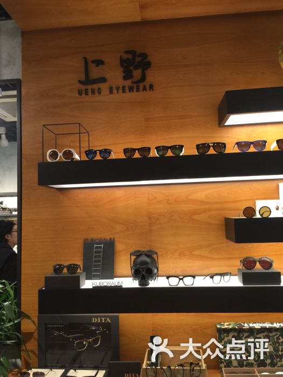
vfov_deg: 61.7
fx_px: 316
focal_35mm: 29
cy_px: 188
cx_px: 142
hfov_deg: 48.2
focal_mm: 4.15
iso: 50
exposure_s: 1/17
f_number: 2.2
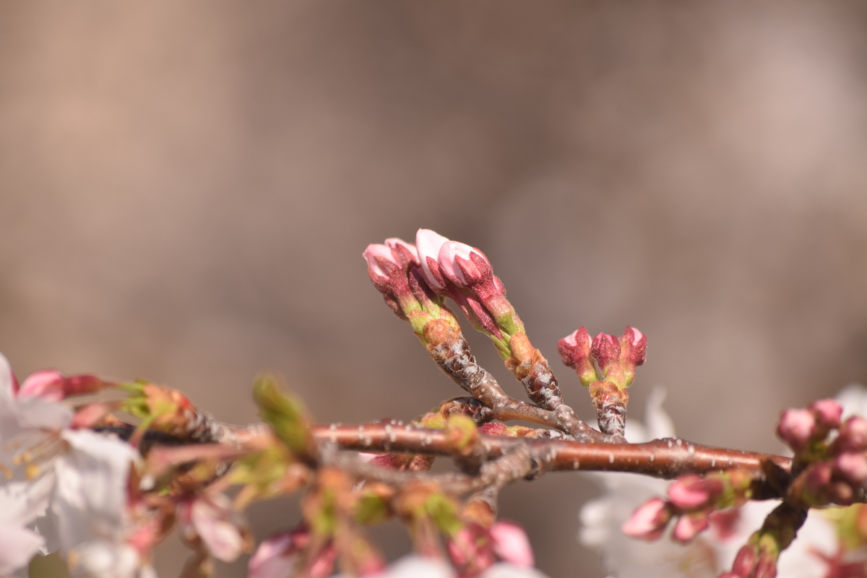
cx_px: 434
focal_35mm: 285
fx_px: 6863
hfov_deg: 7.2
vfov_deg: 4.8
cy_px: 289
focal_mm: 190
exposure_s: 1/400
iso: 100
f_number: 7.1
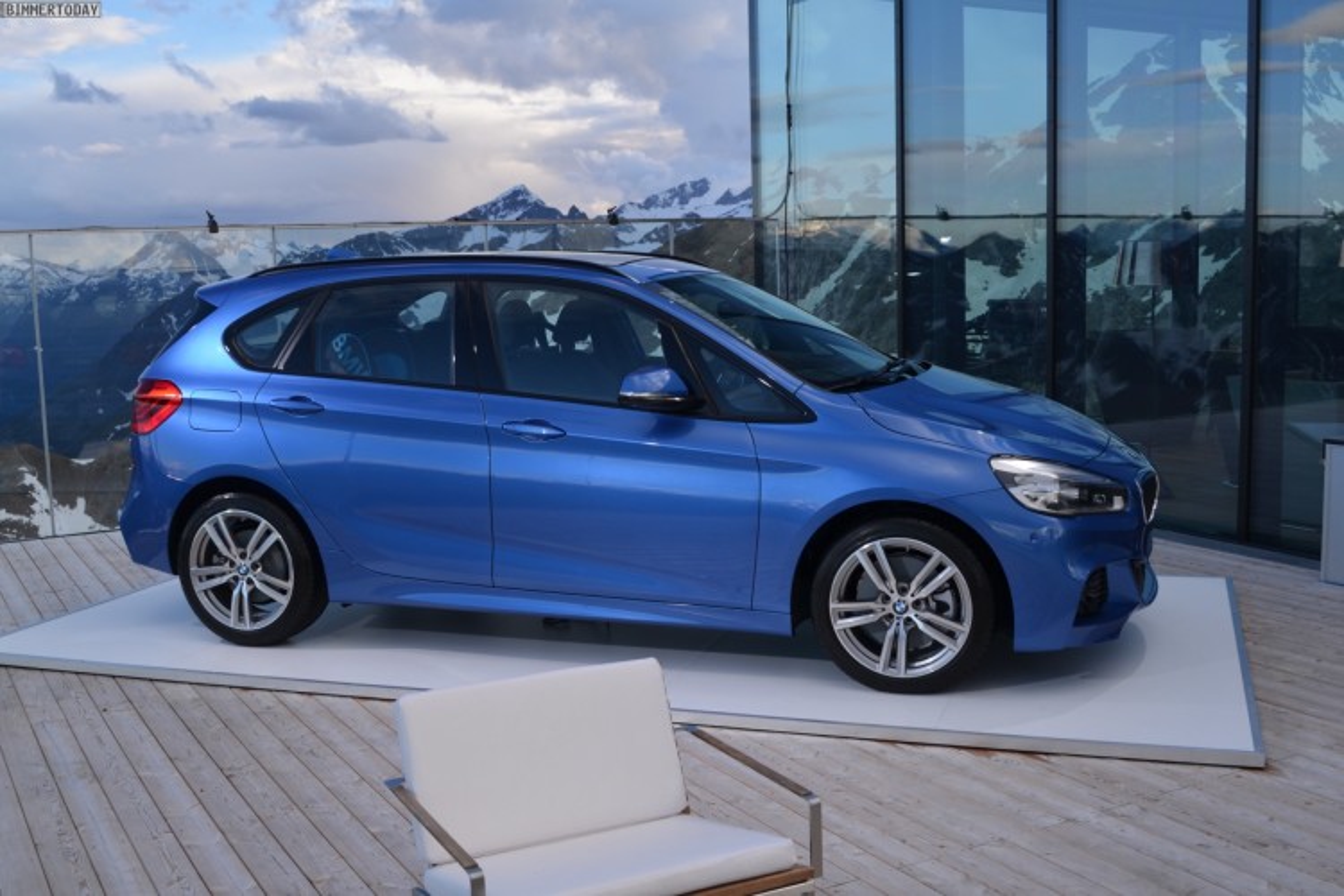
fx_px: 1456
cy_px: 448
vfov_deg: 34.2
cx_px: 672
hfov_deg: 49.6
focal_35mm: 39
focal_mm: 26
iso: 200
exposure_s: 1/200
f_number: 7.1
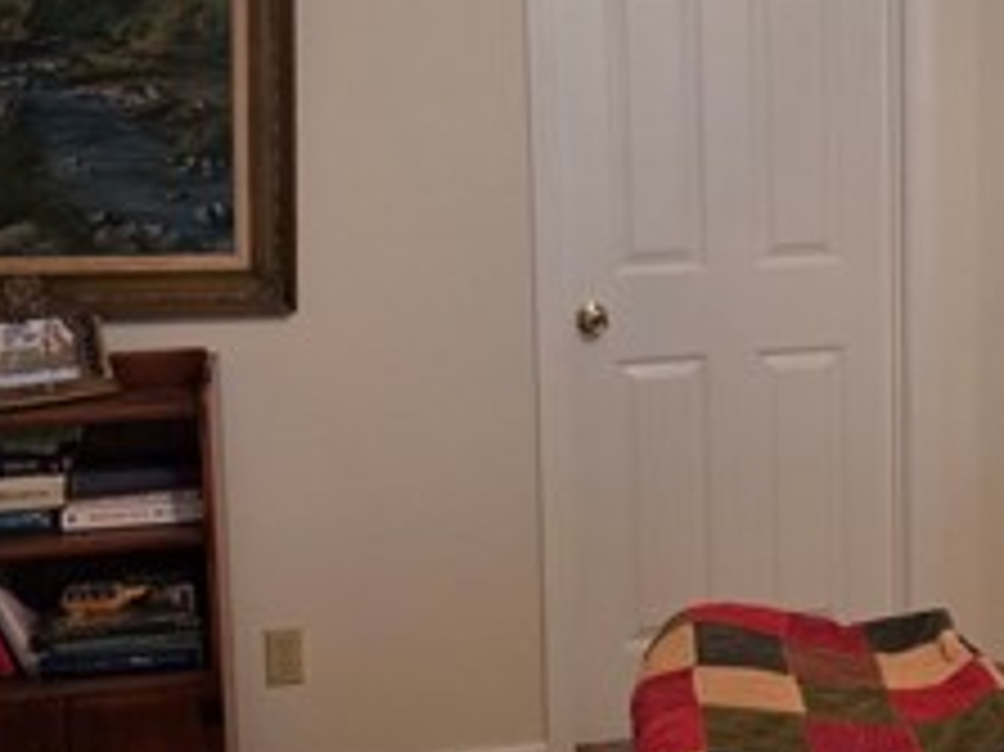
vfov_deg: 22.0
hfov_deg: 28.7
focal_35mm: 66
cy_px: 167
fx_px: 1913
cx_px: 815
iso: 500
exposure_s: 1/120
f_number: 1.7
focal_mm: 6.3
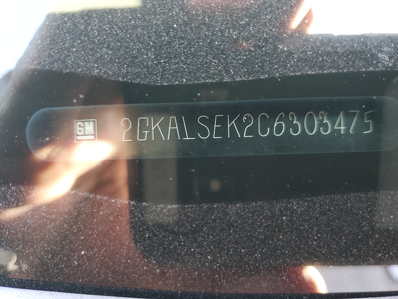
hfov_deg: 67.3
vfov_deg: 53.1
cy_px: 150
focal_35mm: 26
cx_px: 199
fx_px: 299
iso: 182
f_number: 1.5
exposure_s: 1/60.2
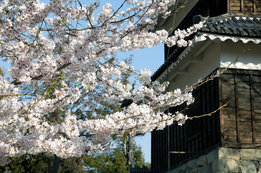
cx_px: 130
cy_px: 86
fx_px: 2932
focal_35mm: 405
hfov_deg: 5.1
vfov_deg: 3.4
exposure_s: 1/200
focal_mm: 270
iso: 200
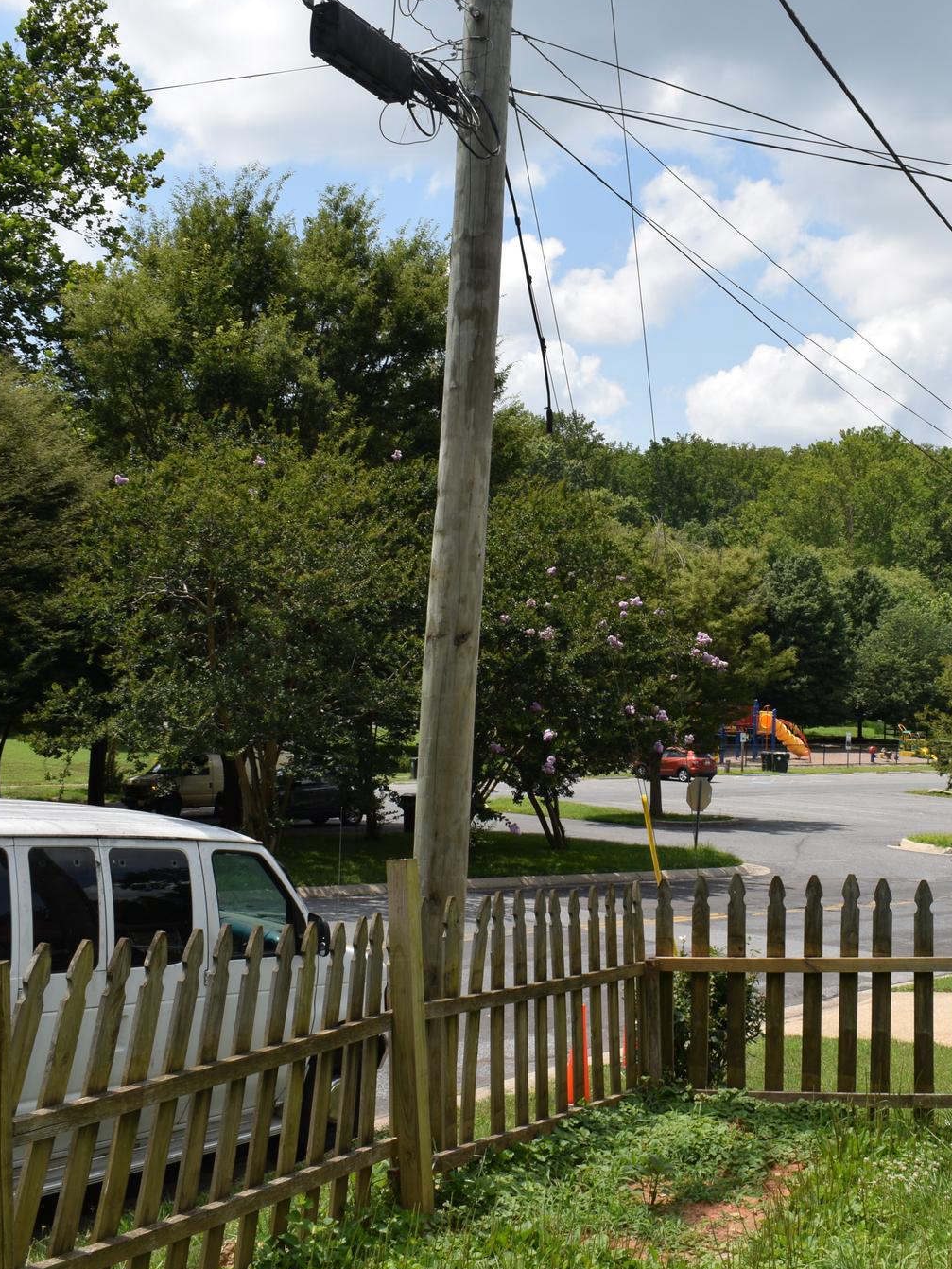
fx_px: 1613
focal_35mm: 44
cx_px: 581
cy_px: 635
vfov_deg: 42.9
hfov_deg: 32.8
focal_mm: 20
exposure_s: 1/200
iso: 100
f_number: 9
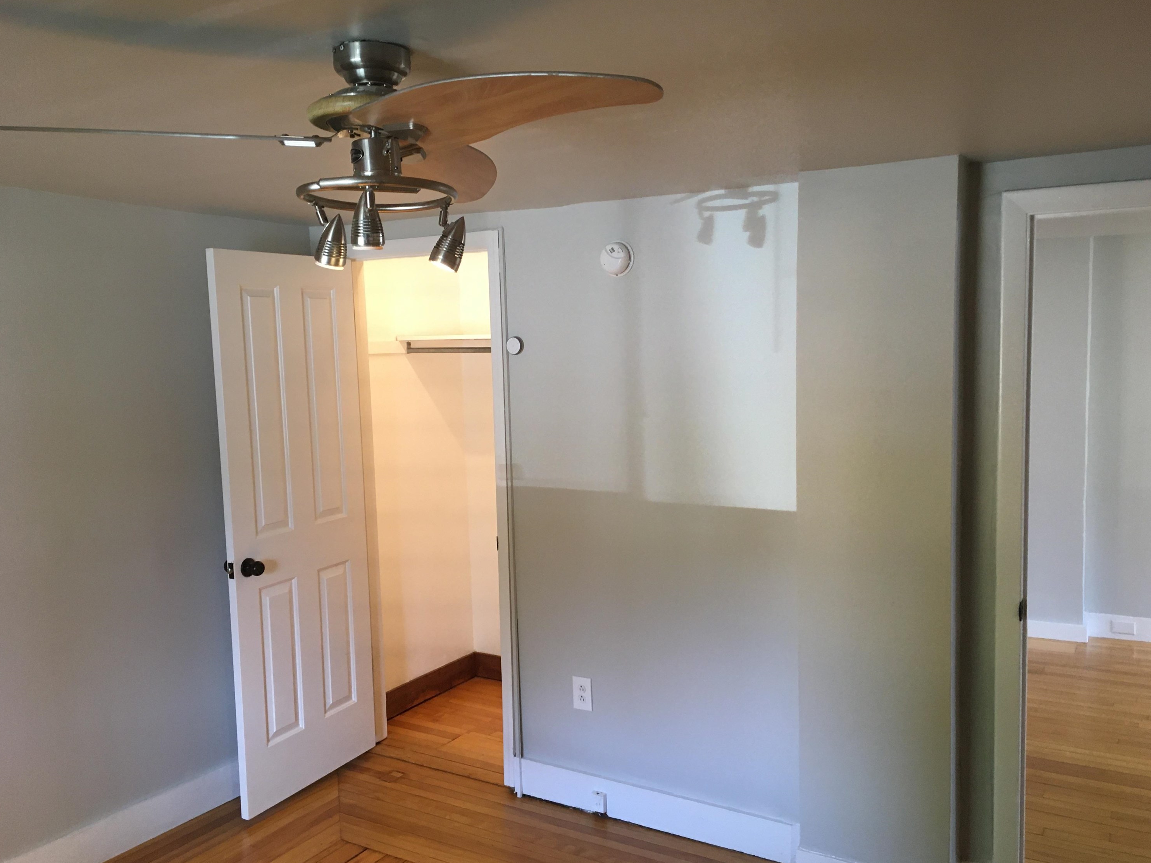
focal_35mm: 30
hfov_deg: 60.0
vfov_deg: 46.8
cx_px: 590
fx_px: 997
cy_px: 437
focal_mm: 4.15
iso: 100
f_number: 2.2
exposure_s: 1/30
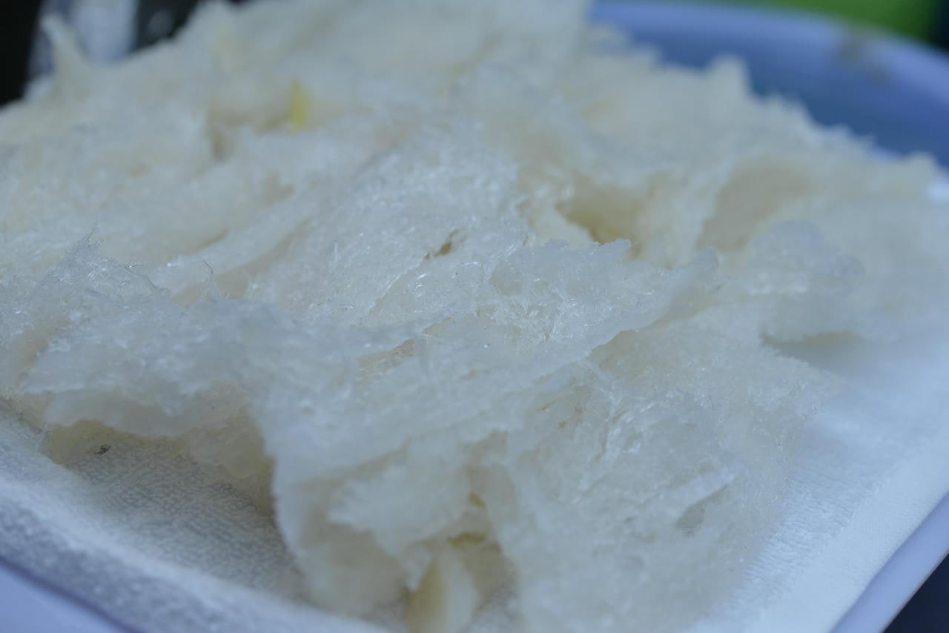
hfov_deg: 33.4
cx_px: 474
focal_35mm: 60
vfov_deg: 22.6
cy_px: 316
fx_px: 1582
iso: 1600
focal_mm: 60
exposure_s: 1/2000
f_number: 5.6
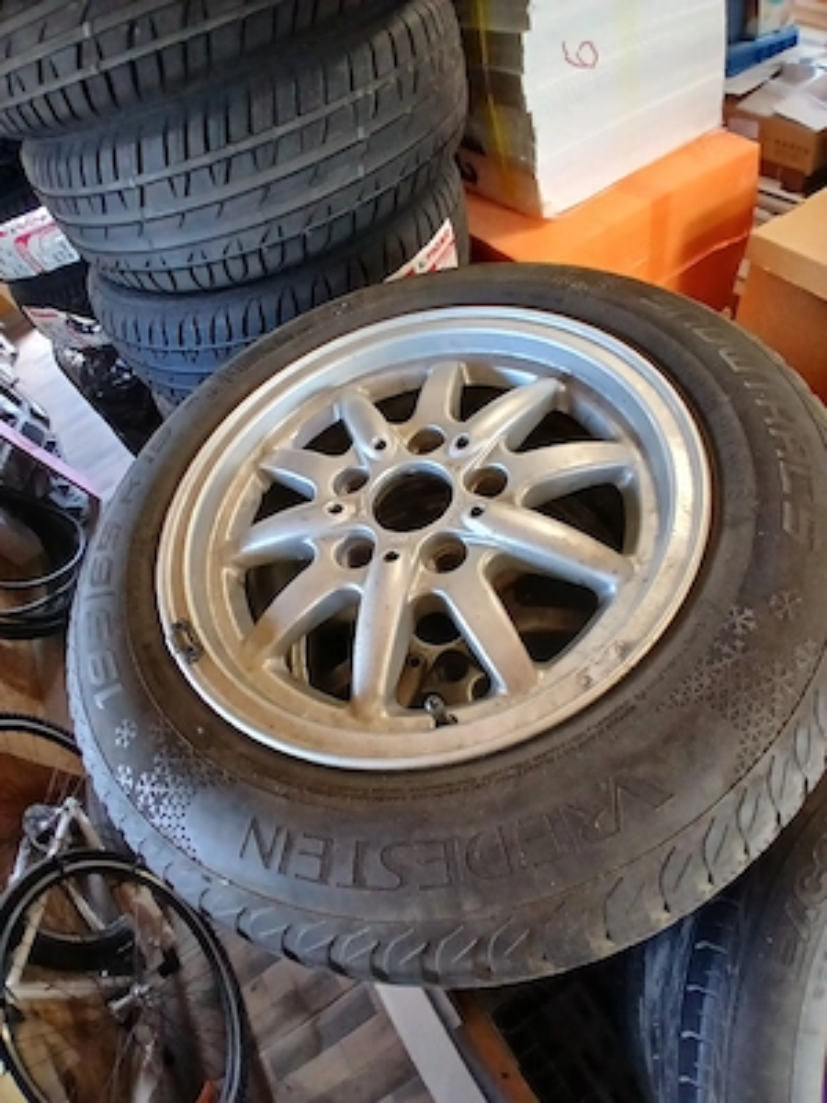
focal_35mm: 17
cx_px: 414
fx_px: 542
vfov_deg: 91.0
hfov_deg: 74.7
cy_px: 552
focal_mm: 1.4
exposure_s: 1/33.3
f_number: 2.2
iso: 200
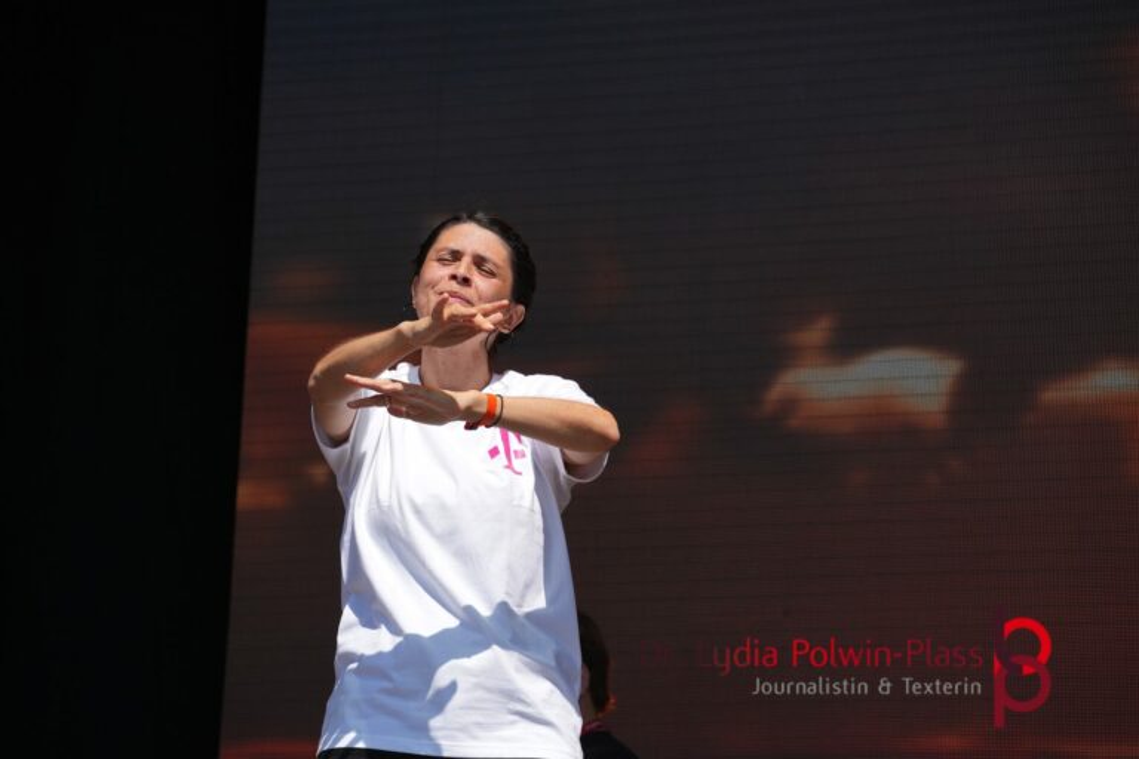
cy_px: 380
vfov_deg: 6.9
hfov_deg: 10.4
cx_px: 570
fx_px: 6264
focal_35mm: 198
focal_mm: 132
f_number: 7.1
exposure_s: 1/400
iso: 100
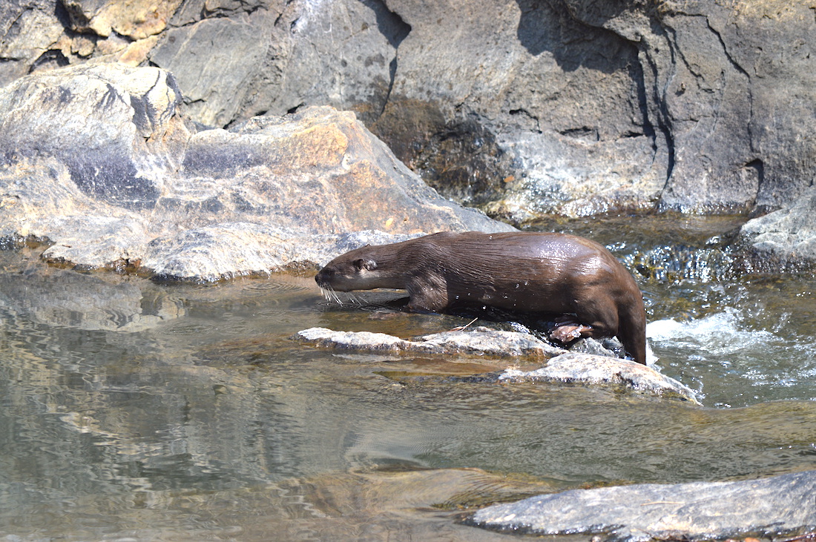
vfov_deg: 4.6
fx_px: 6793
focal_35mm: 300
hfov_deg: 6.9
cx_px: 408
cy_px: 271
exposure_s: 1/500
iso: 200
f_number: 5.6
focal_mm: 200
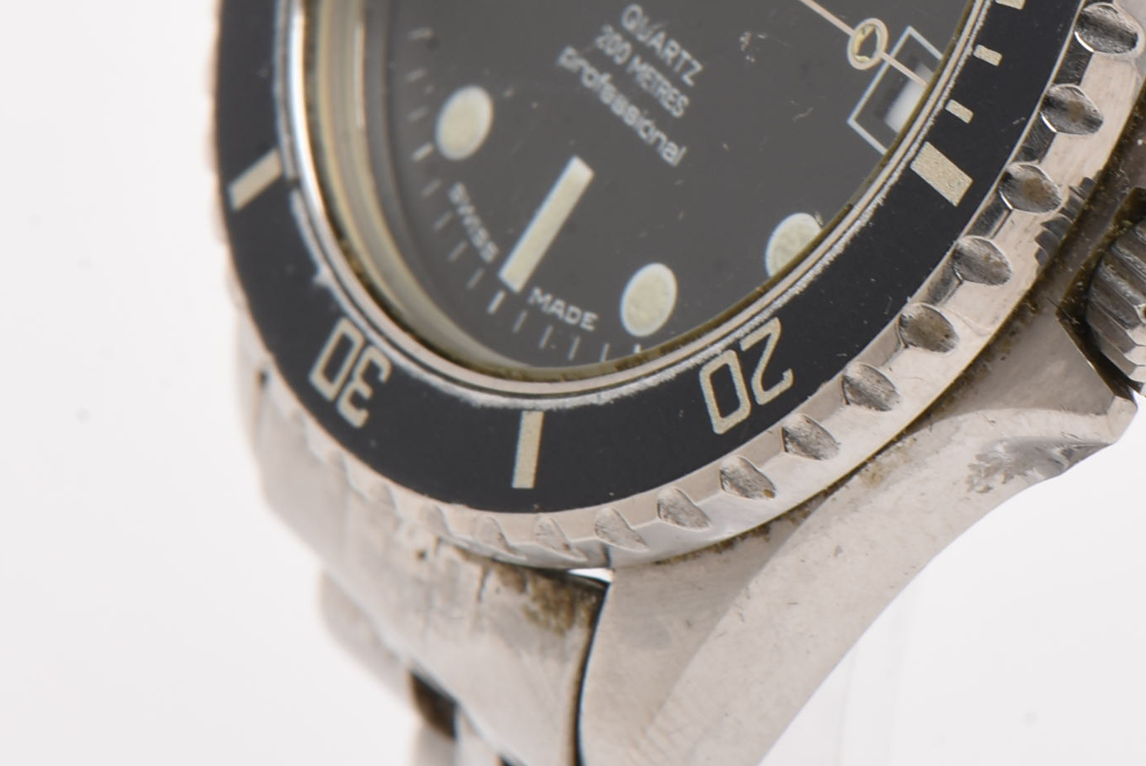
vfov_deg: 4.9
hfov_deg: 7.4
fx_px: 8859
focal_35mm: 278
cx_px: 946
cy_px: 3
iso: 100
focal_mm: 85
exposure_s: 1/125
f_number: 20
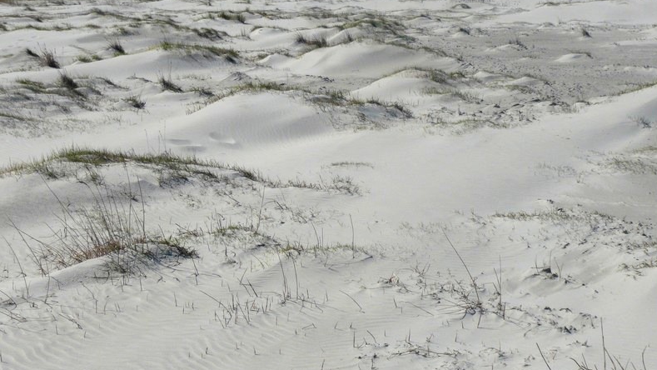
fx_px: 1289
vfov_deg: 16.3
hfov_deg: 28.6
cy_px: 172
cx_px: 332
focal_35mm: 74
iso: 100
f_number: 11
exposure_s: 1/400
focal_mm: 11
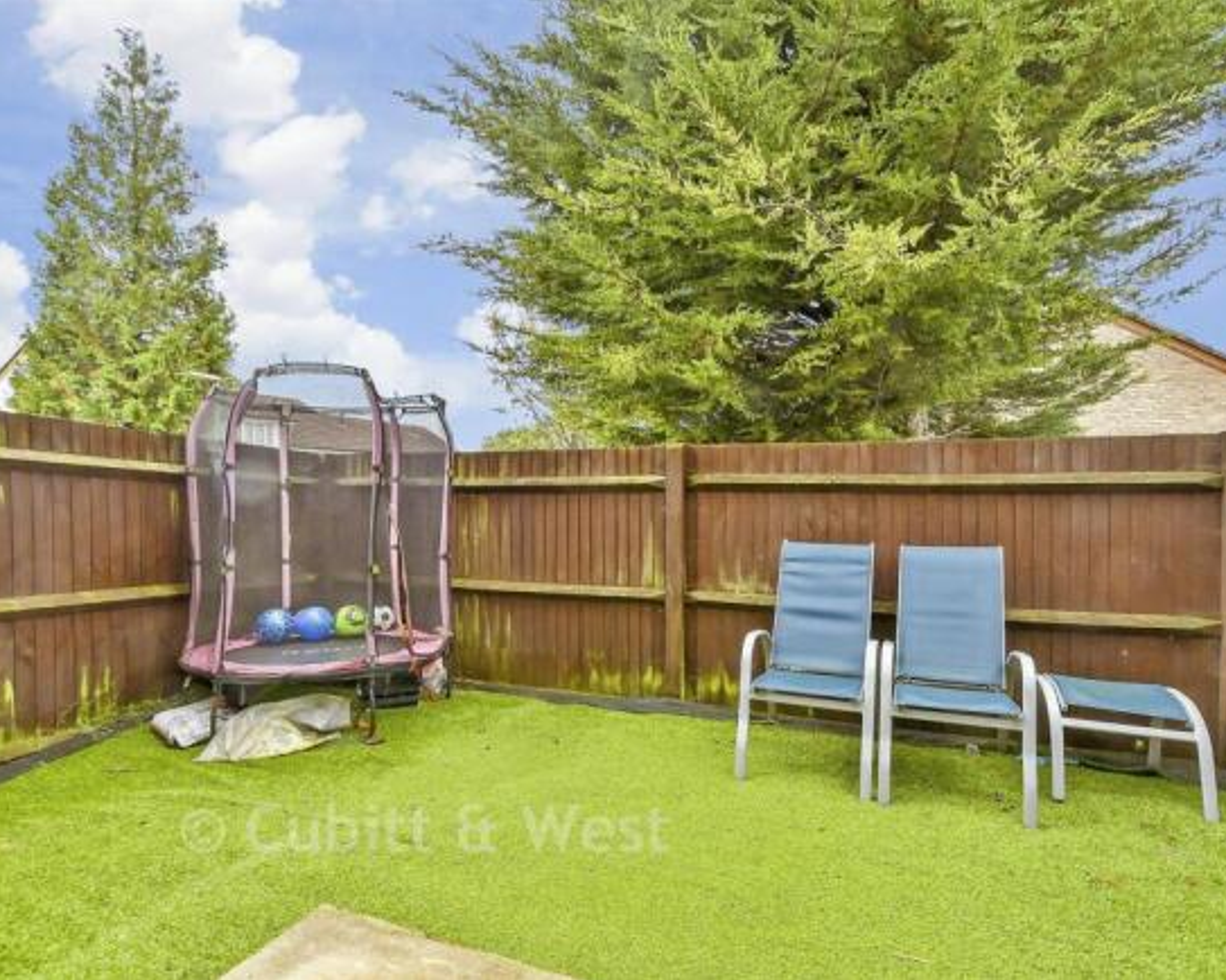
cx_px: 660
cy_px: 491
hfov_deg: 89.5
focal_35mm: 17
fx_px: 617
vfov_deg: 76.9
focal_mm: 10
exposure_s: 1/30
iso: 160
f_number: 8
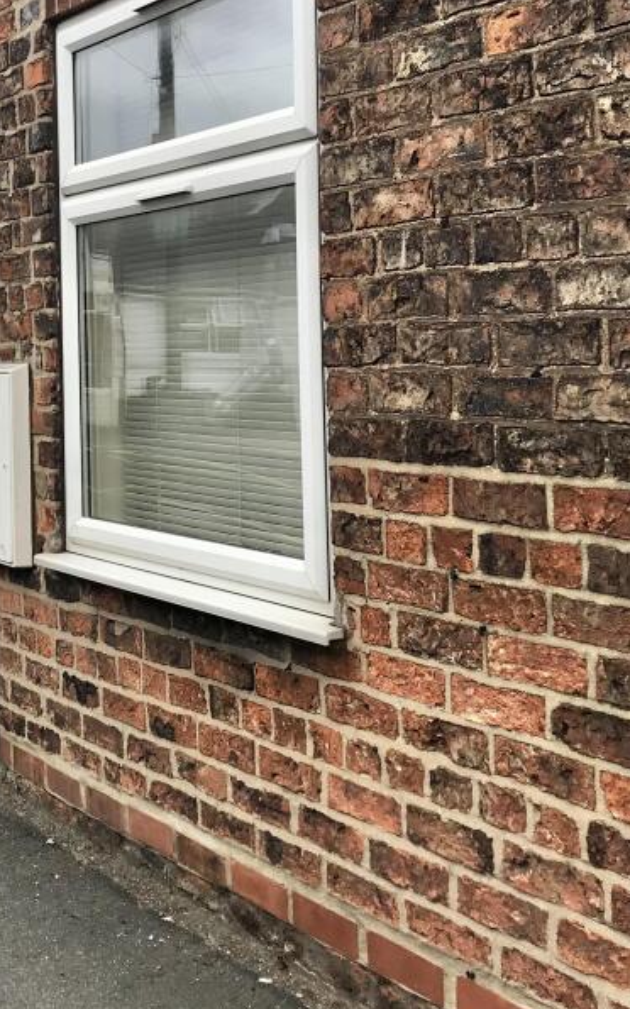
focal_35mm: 51
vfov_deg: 39.1
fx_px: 1402
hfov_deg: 24.7
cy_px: 323
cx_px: 93
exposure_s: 1/1100
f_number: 1.8
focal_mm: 3.99
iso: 20
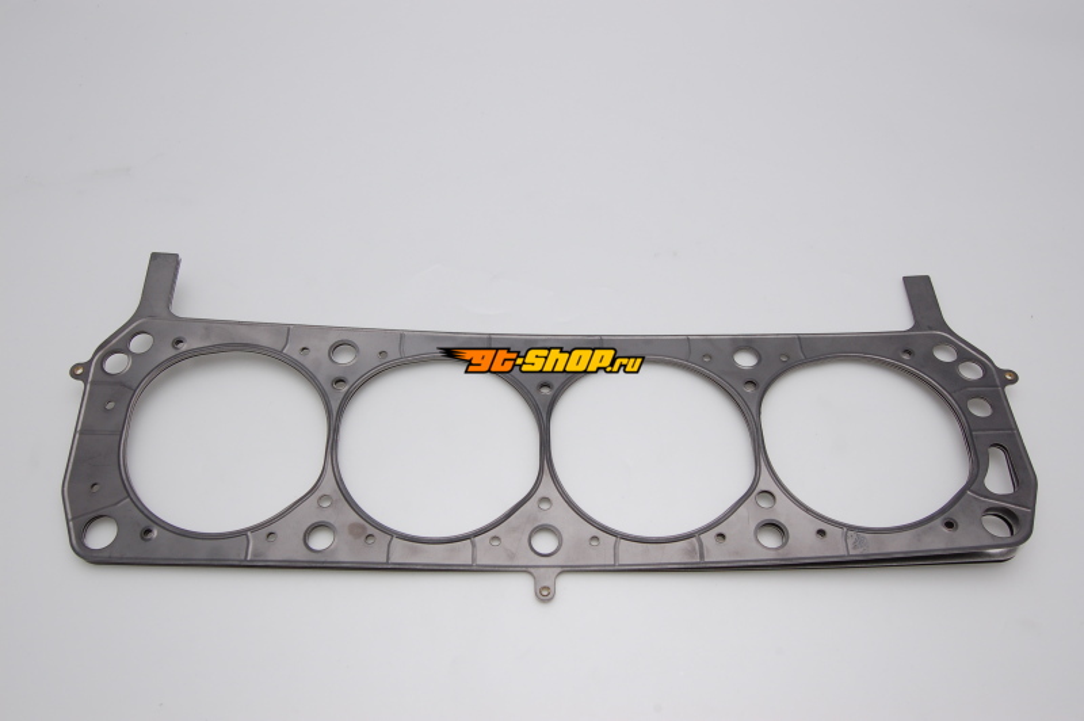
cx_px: 542
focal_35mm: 33
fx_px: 993
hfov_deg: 57.3
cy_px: 360
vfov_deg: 39.9
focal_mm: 22
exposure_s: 1/125
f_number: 11
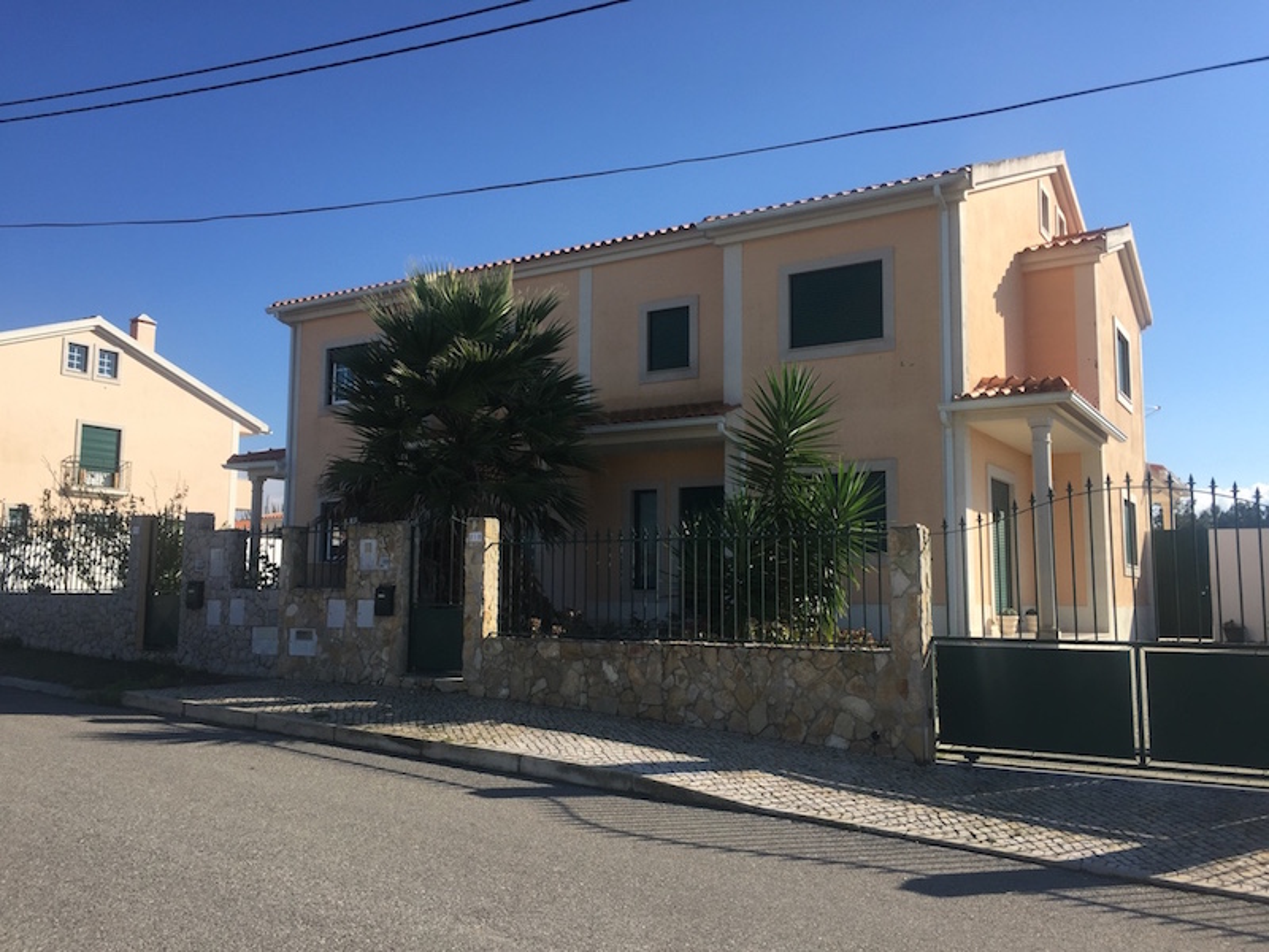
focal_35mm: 29
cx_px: 634
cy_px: 476
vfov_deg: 48.2
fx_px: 1063
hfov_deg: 61.7
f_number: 2.2
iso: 32
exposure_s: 1/1582
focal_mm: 4.15
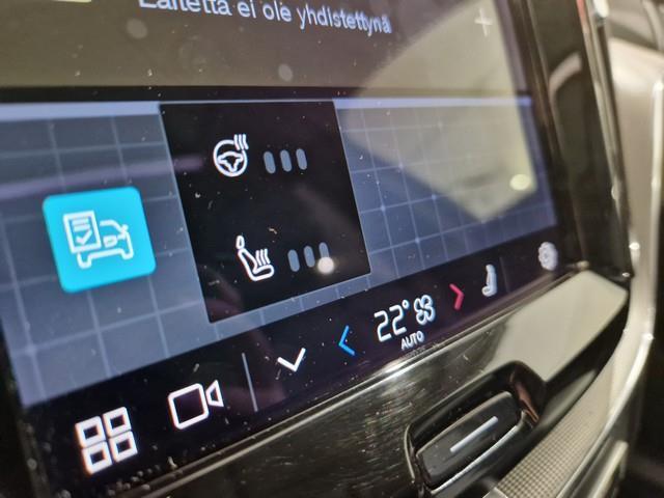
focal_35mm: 23
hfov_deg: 73.9
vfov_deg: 58.9
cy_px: 249
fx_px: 441
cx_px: 332
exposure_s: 1/25
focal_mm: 5.4
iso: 500
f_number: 1.8
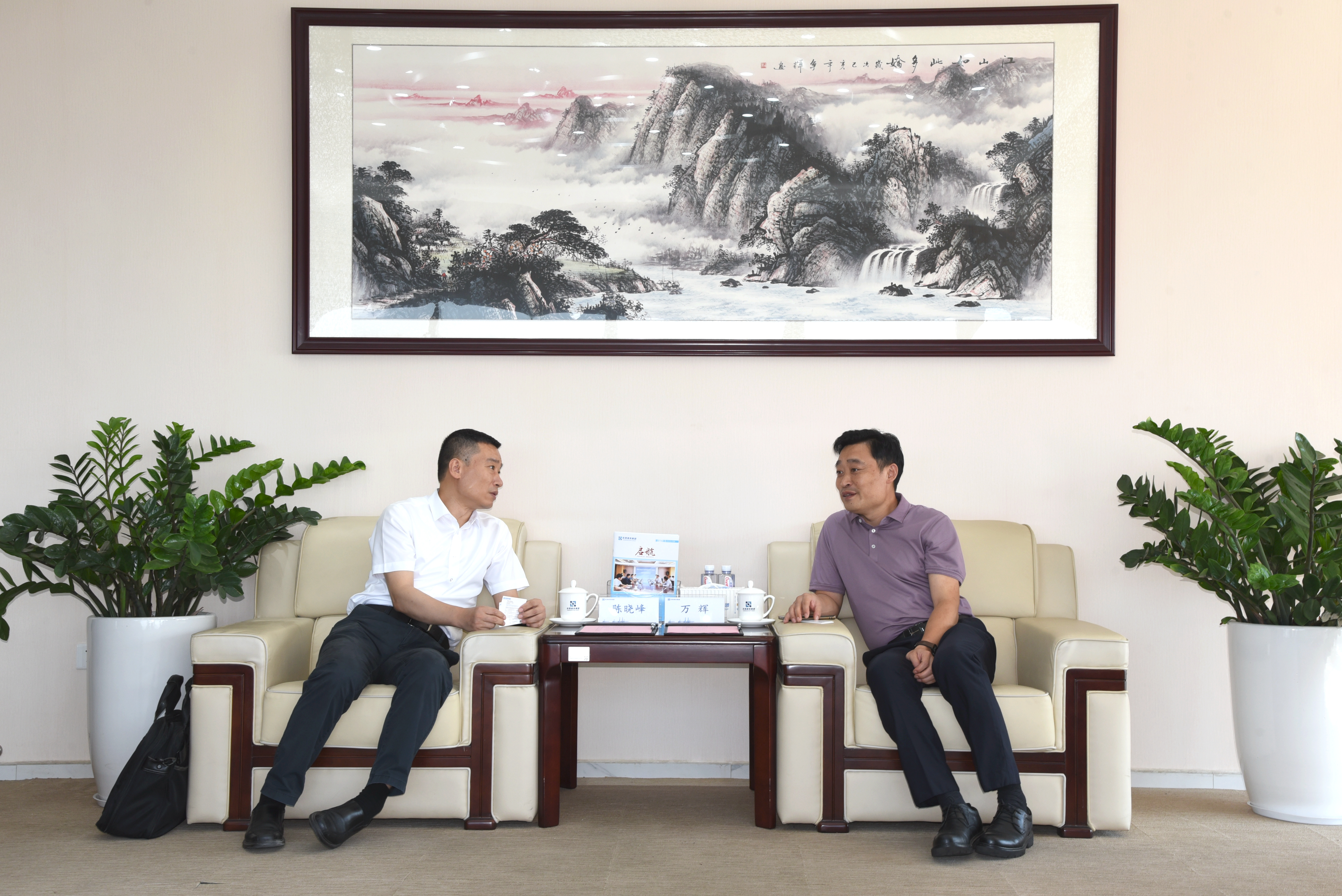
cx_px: 671
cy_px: 448
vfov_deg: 30.5
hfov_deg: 44.5
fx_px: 1641
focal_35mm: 44
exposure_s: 1/50
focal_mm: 44
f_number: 6.3
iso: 500
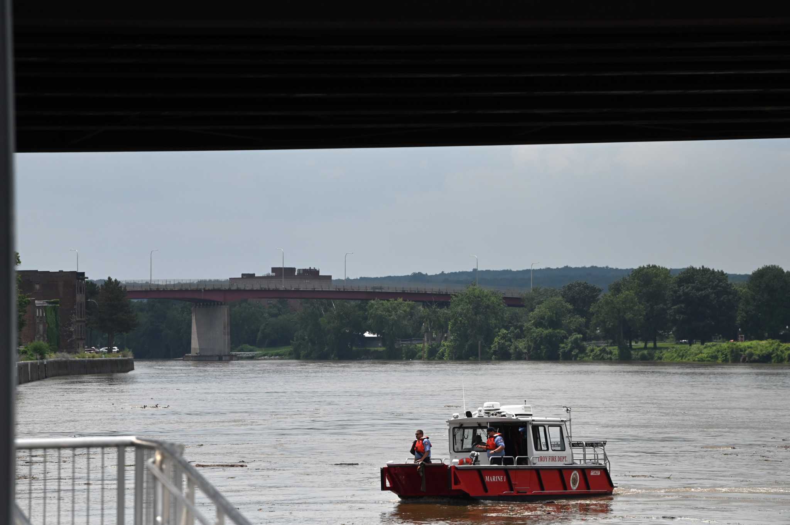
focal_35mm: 160
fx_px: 3508
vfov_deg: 8.6
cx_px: 395
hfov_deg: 12.8
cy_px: 262
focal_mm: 160
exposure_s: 1/8000
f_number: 5.6
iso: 900
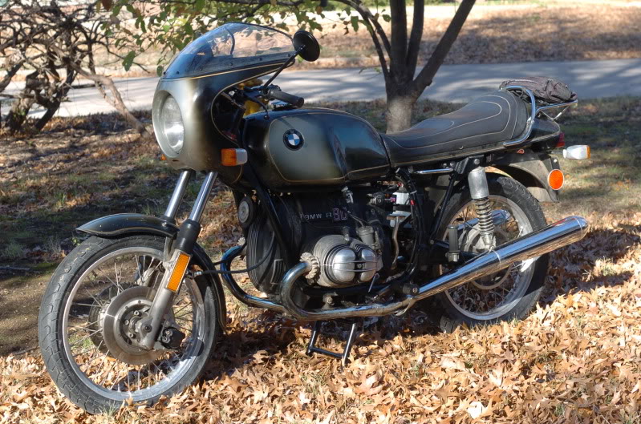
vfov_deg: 18.1
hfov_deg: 27.0
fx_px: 1332
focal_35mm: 75
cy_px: 212
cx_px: 320
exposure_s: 1/250
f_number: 5.3
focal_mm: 50
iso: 200
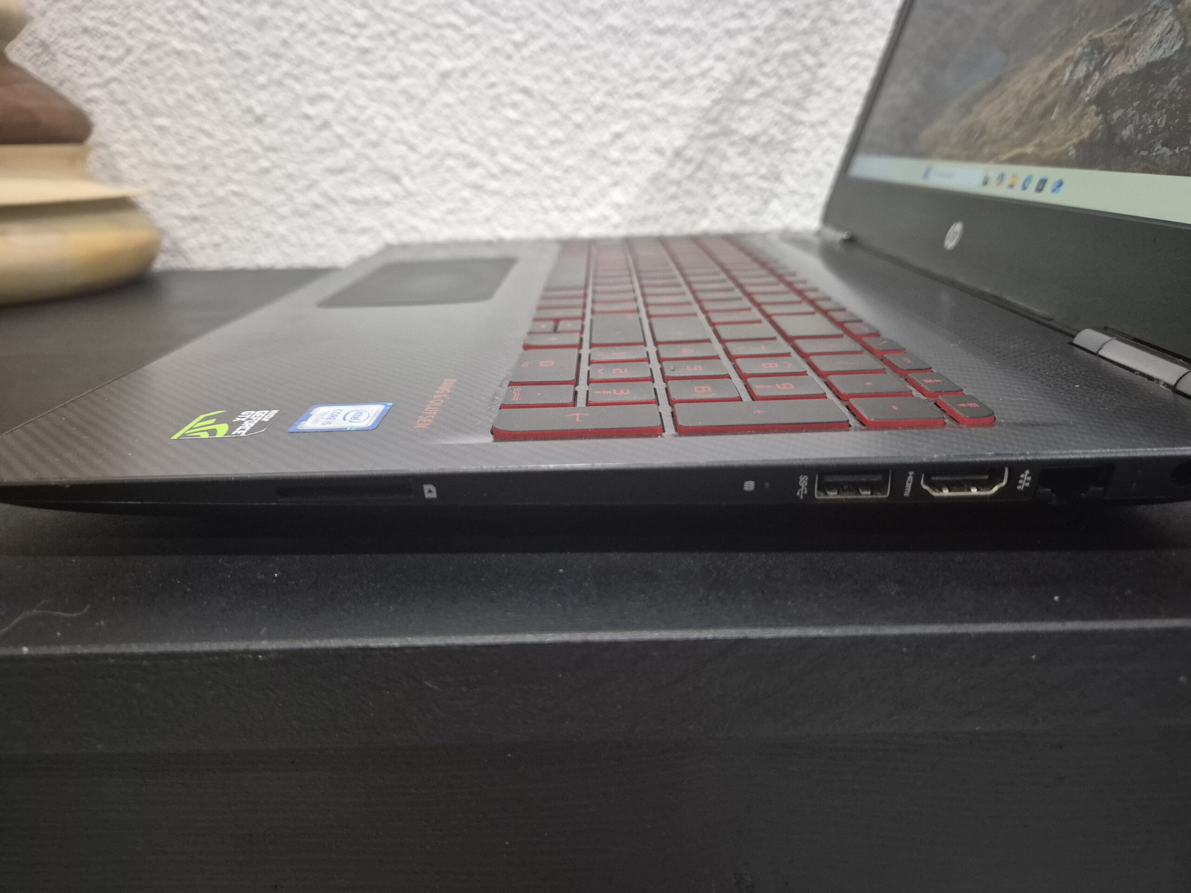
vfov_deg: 58.9
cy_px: 446
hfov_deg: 73.9
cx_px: 596
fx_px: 791
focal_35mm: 23
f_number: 1.8
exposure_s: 1/50
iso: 1600
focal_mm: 5.4
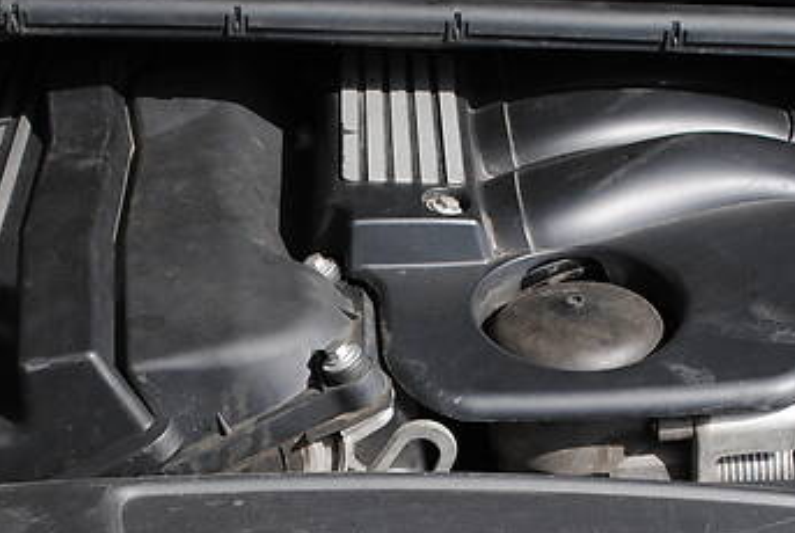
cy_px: 460
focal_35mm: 98
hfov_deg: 20.8
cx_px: 387
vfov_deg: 13.9
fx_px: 2168
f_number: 6.3
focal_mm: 28
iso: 100
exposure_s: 1/160
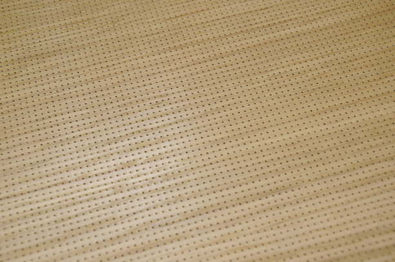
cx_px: 198
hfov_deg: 29.9
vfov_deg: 20.1
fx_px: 739
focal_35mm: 68
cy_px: 131
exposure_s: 1/60
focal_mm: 45
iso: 400
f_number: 8
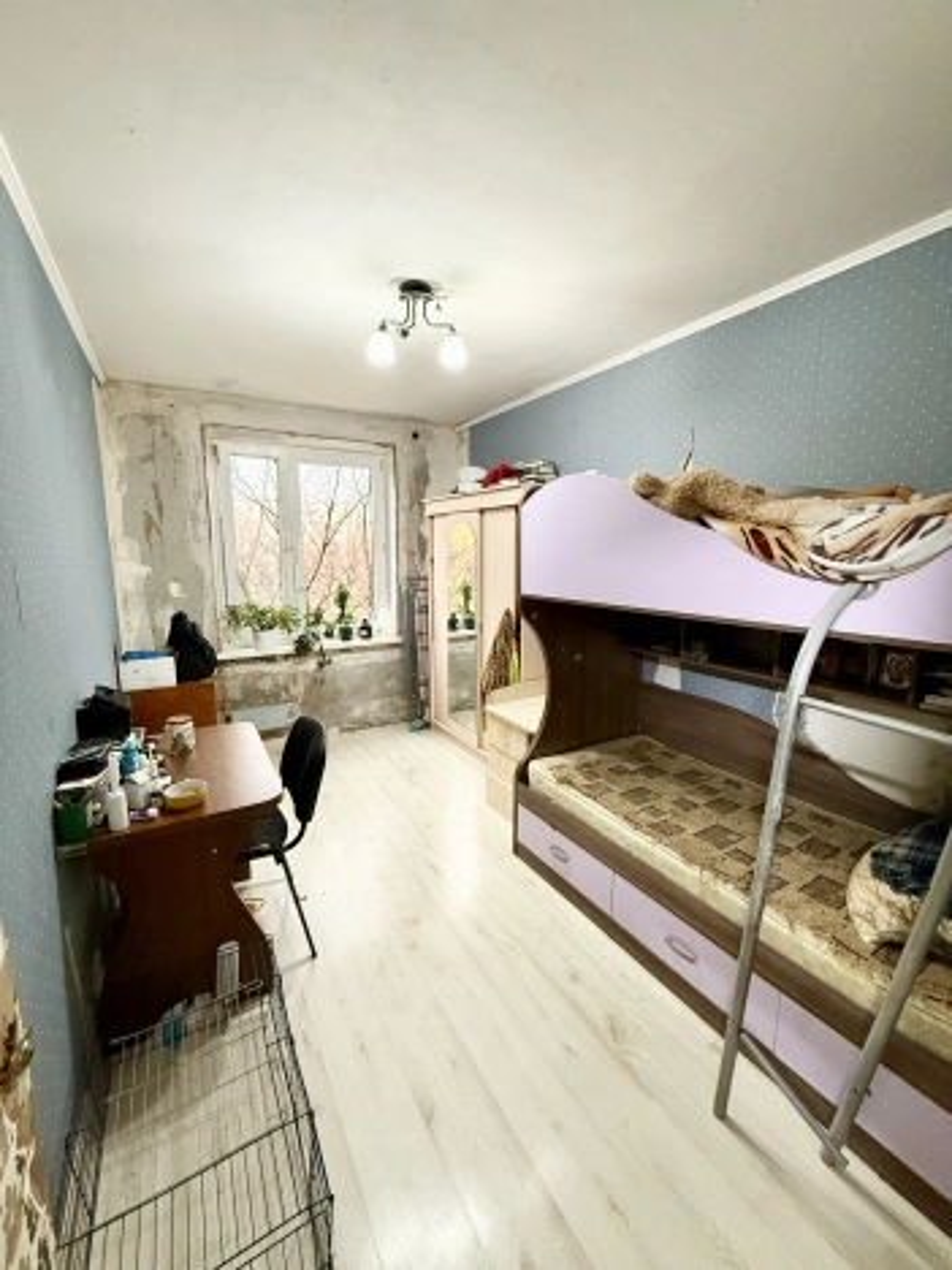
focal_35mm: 14
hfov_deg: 85.7
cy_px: 635
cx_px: 476
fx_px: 513
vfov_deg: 102.1
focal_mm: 2.22
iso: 320
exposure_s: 1/50
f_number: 2.2
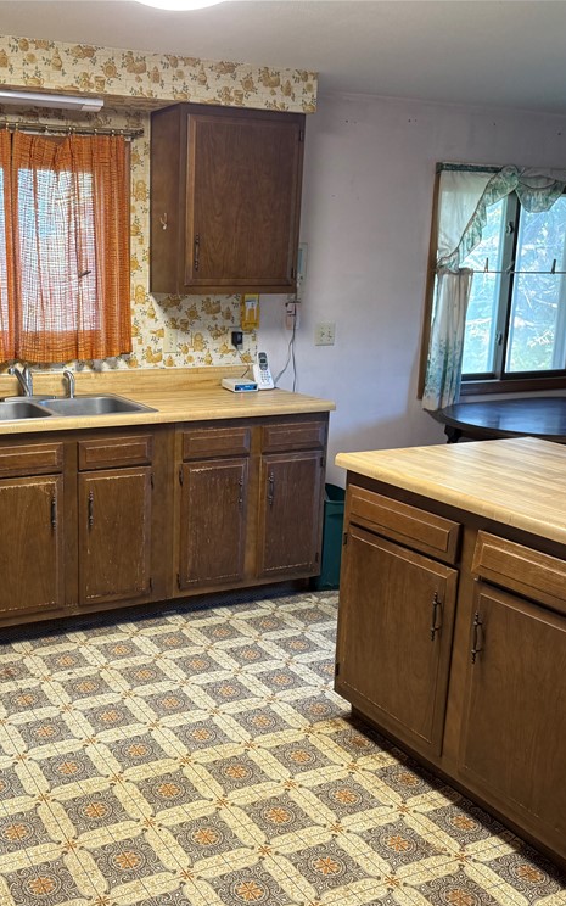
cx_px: 155
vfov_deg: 55.3
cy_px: 466
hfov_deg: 35.6
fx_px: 864
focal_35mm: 35
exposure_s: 1/60
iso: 200
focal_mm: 6.76
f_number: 1.78
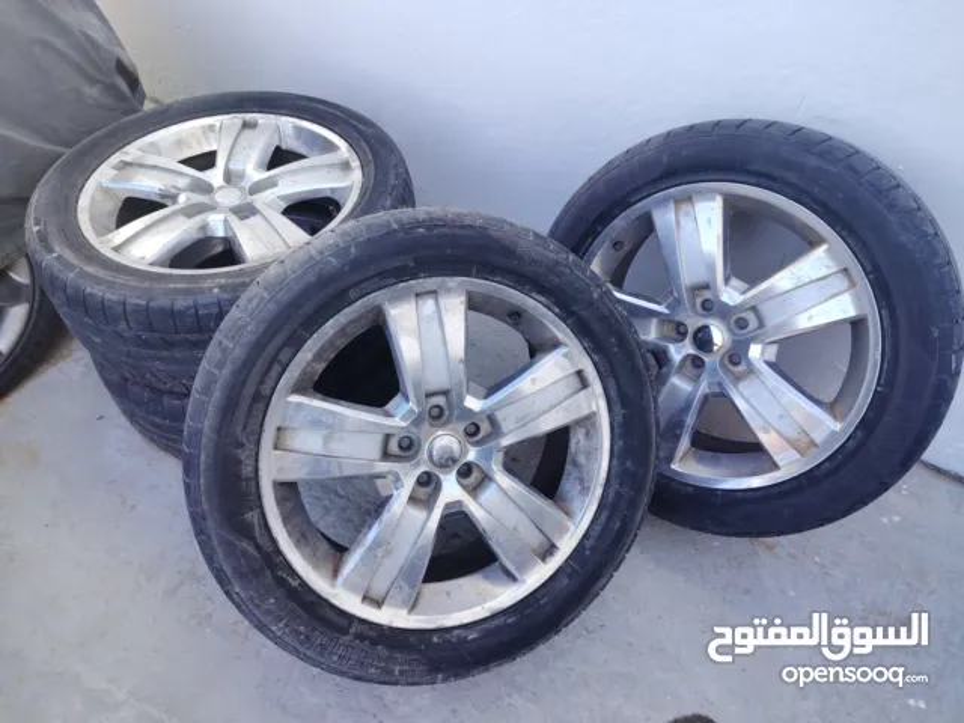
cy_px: 362
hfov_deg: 71.6
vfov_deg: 56.8
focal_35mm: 24
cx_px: 482
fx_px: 668
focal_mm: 5.25
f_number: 1.75
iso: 100
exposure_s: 1/115
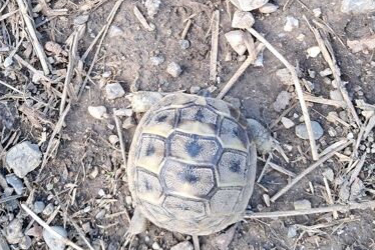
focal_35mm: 48
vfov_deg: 27.5
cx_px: 166
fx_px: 500
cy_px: 44
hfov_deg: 41.0
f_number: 1.8
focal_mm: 4
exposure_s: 1/50
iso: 50
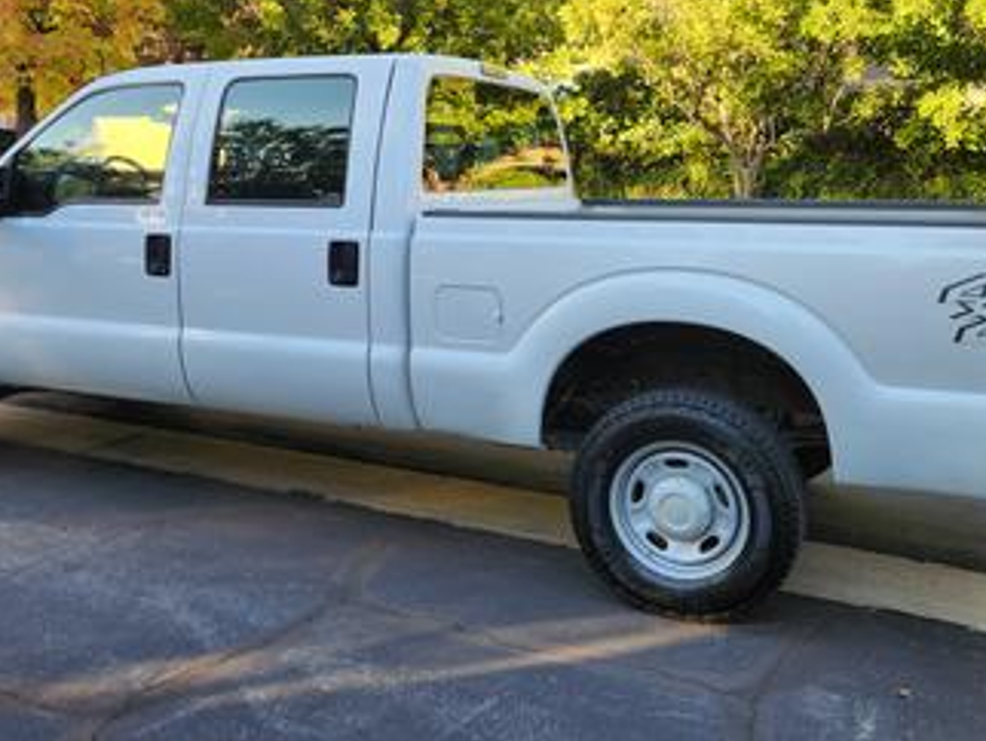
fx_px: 1026
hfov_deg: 51.3
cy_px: 294
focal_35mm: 36
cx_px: 472
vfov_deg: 39.5
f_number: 1.8
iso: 25
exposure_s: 1/180
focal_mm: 5.4
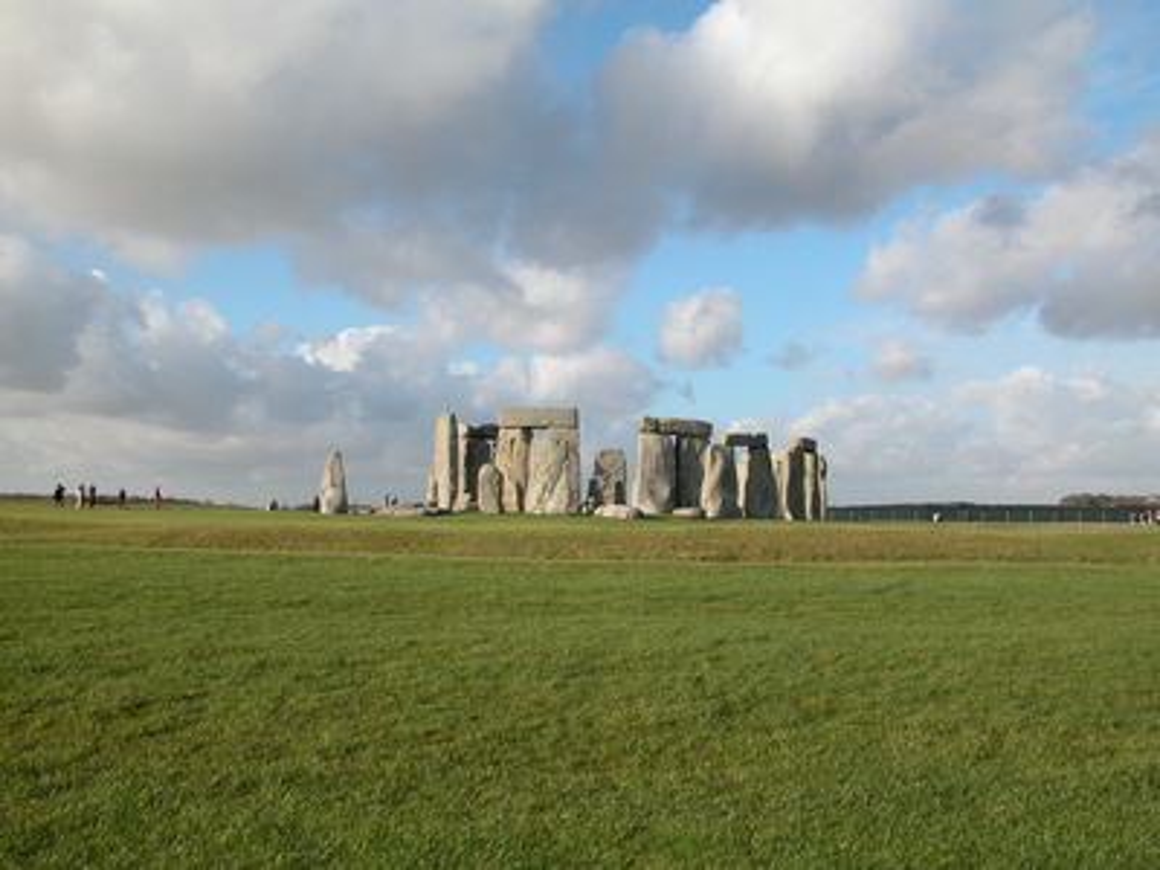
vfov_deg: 41.8
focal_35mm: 34
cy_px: 435
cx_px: 580
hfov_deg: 54.0
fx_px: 1139
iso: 100
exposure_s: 1/310
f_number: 5.6
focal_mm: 8.9
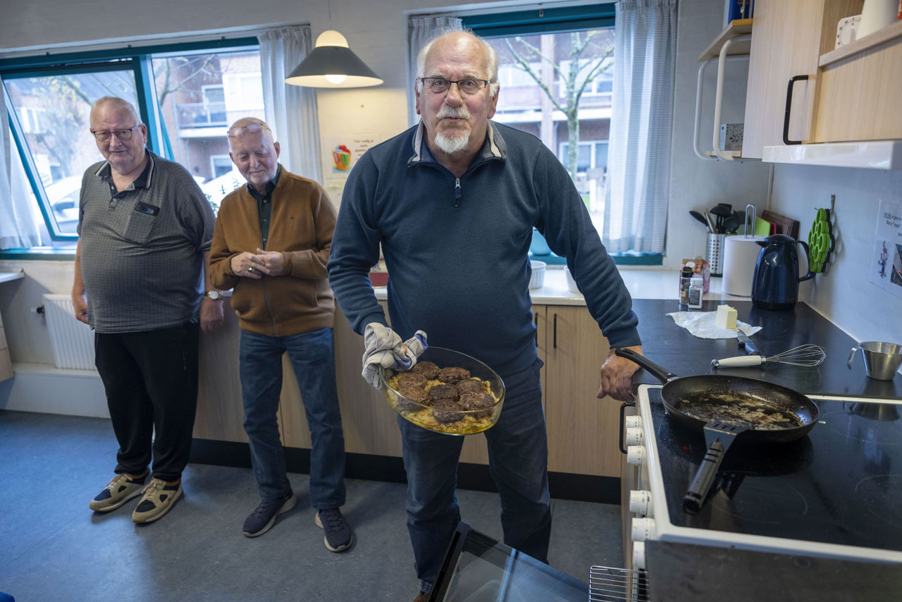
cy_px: 301
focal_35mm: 24
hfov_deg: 73.7
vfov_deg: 53.2
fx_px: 601
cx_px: 451
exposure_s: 1/100
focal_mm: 24
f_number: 2.8
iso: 800
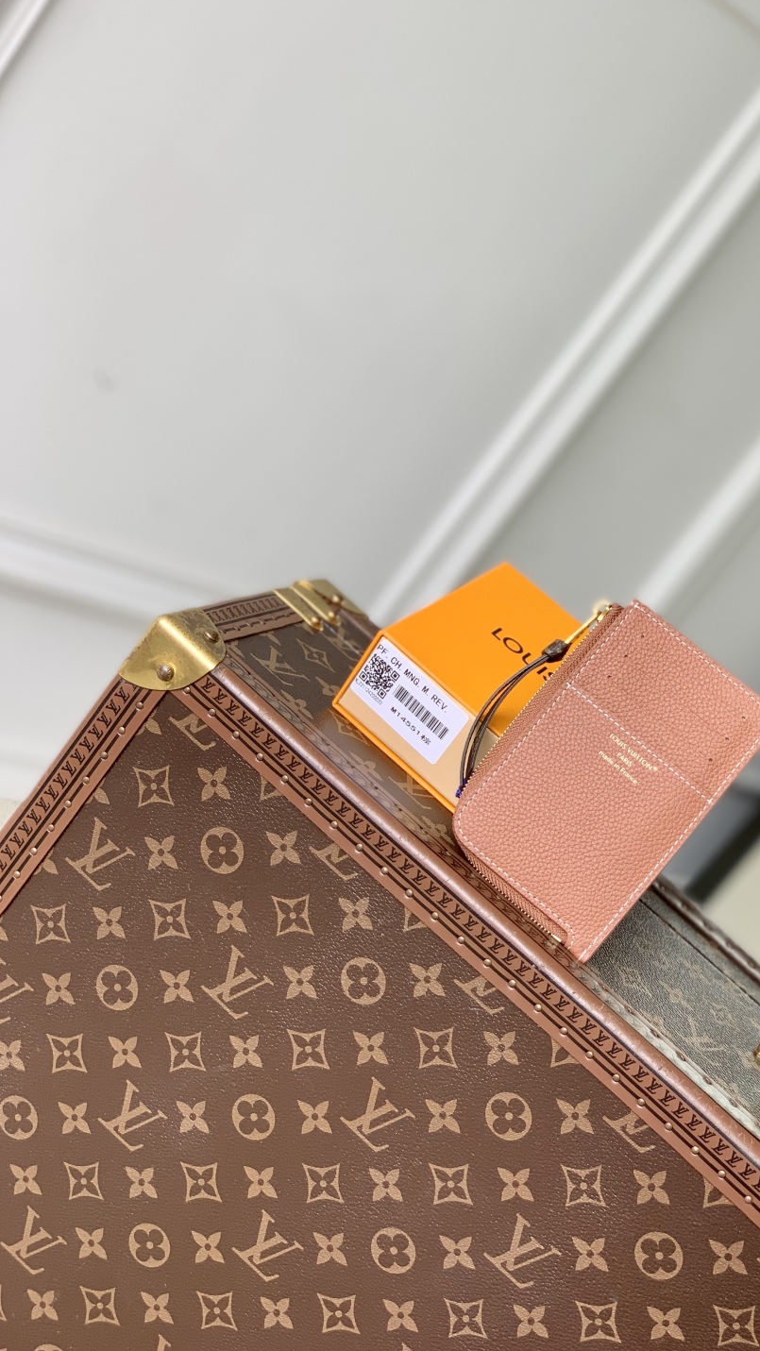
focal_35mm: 57
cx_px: 502
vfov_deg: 36.6
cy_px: 675
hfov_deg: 21.0
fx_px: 2042
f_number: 2.4
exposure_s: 1/122
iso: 25
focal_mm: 6
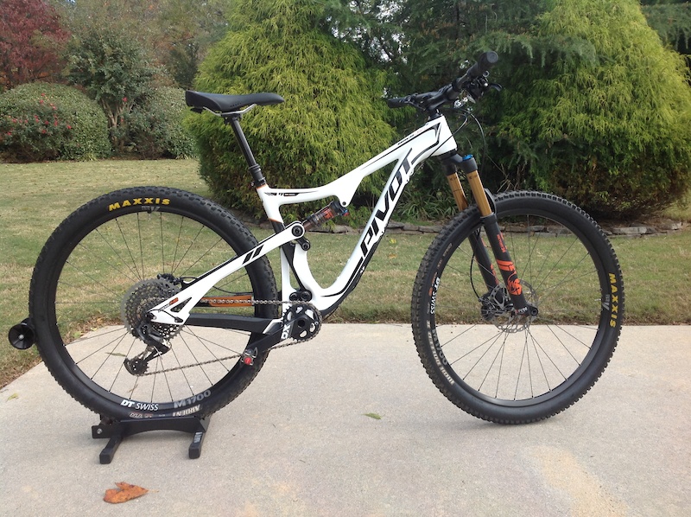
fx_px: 698
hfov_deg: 52.7
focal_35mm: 35
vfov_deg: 40.6
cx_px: 346
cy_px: 258
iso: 50
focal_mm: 4.28
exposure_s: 1/383
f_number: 2.4
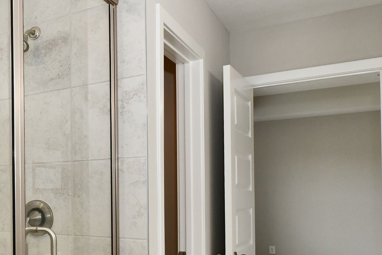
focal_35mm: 40
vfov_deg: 32.4
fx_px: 424
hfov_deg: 39.1
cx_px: -45
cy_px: 206
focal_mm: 14
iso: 640
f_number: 6.3
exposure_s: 1/125
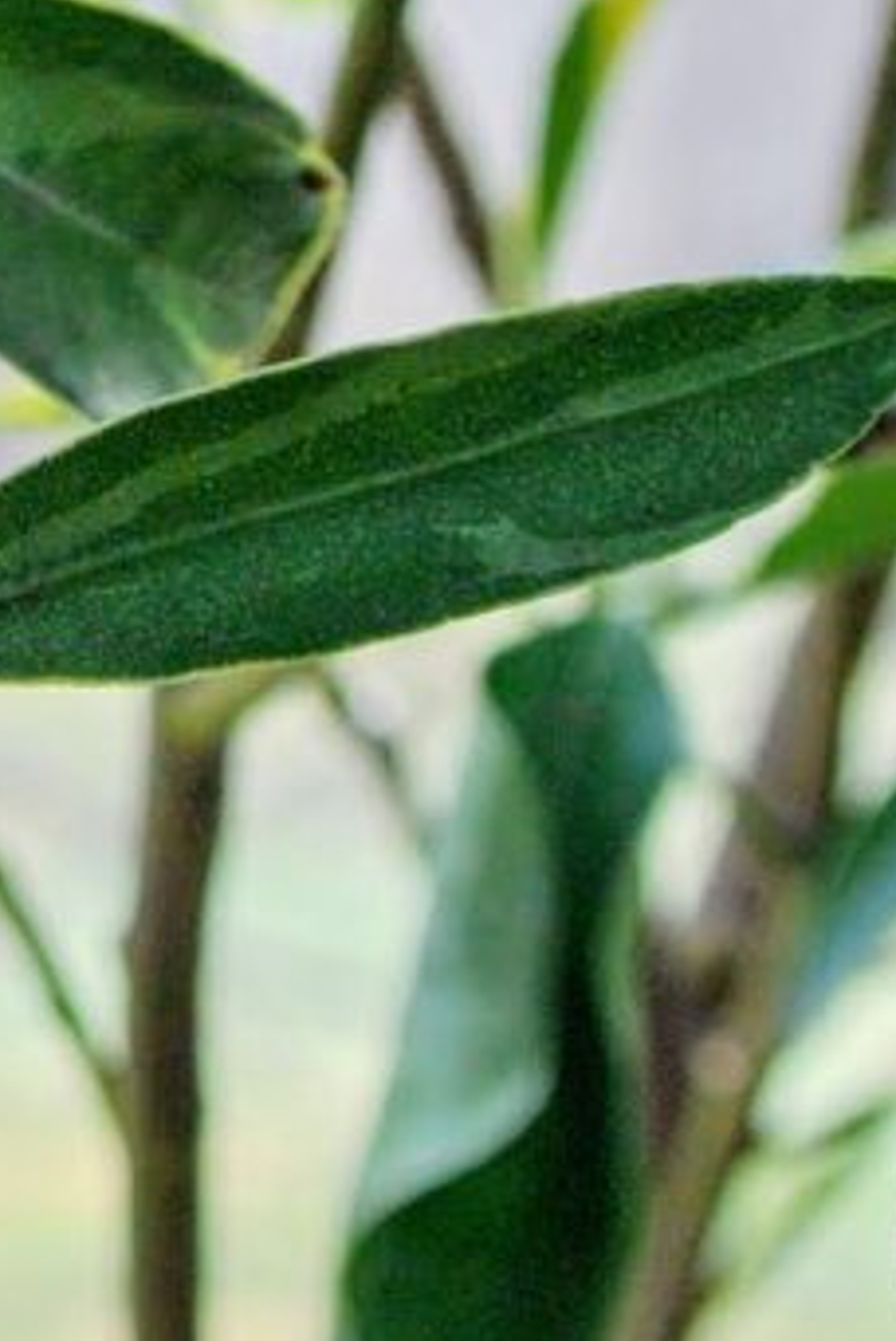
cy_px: -199
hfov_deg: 7.7
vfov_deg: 11.5
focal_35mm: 175
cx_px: -527
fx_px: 6520
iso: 110
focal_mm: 19.6
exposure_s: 1/125
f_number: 5.6
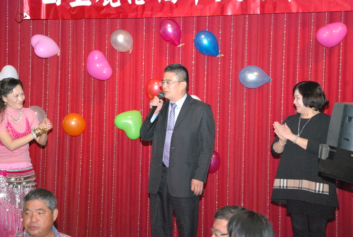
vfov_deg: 13.9
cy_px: 118
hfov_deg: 20.6
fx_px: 972
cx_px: 176
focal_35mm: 99
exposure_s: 1/200
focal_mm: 66
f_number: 5.3
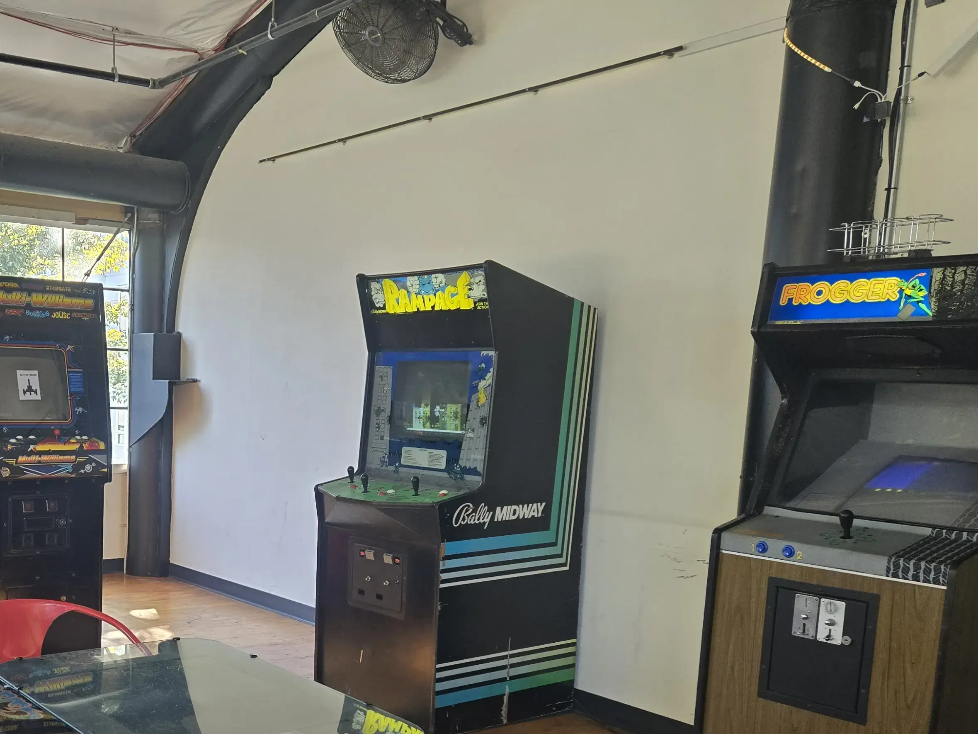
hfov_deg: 45.6
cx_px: 206
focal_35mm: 39
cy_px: 536
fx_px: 1102
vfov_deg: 36.1
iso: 160
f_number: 1.8
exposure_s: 1/120
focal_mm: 5.4
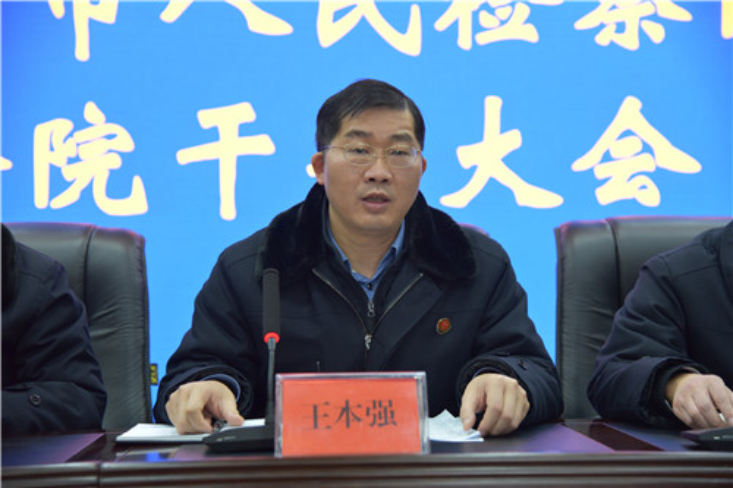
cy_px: 244
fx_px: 1323
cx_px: 366
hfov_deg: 31.0
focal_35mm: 65
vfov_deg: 20.9
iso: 1800
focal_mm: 65
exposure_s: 1/60
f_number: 4
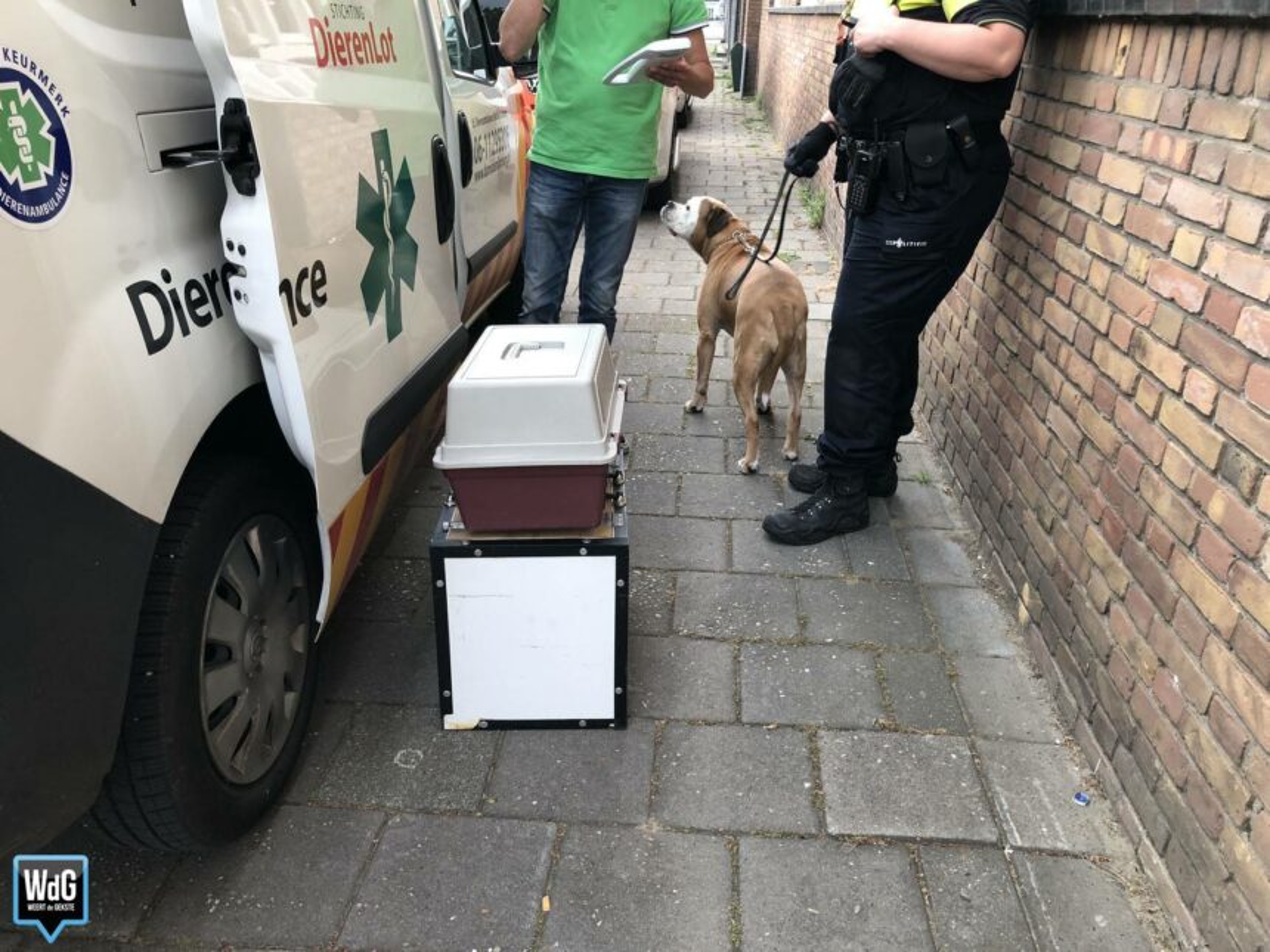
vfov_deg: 49.7
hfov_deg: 63.4
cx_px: 635
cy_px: 476
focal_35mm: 28
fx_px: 1027
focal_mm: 4
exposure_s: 1/30
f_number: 1.8
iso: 25
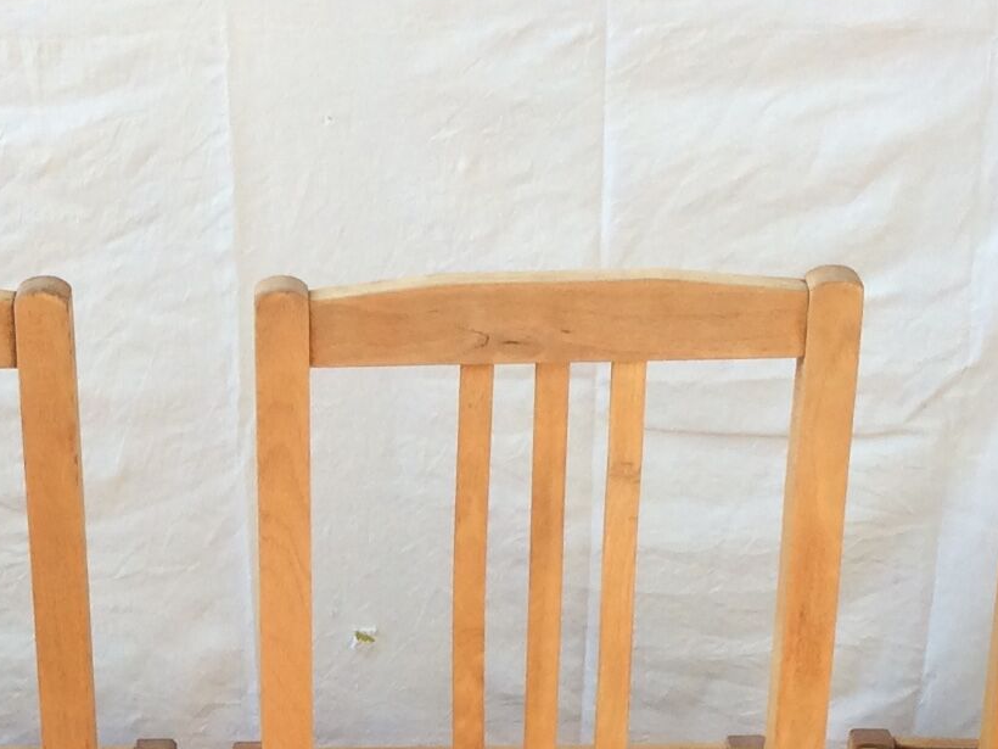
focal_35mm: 101
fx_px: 2912
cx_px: 222
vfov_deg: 14.3
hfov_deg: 19.3
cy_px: 817
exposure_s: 1/152
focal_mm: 3.3
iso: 32
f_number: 2.4
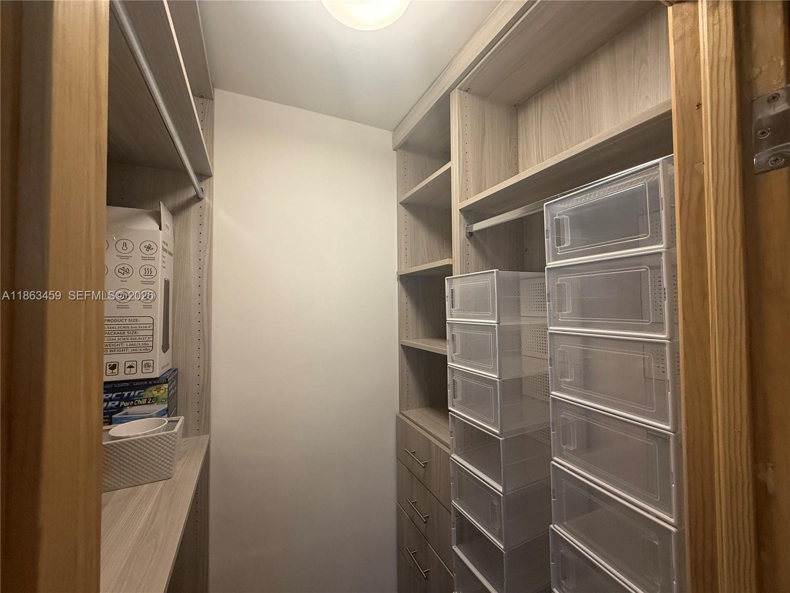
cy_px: 296
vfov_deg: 85.7
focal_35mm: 14
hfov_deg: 102.1
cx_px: 395
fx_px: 320
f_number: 2.2
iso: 320
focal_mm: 2.22
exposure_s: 1/120
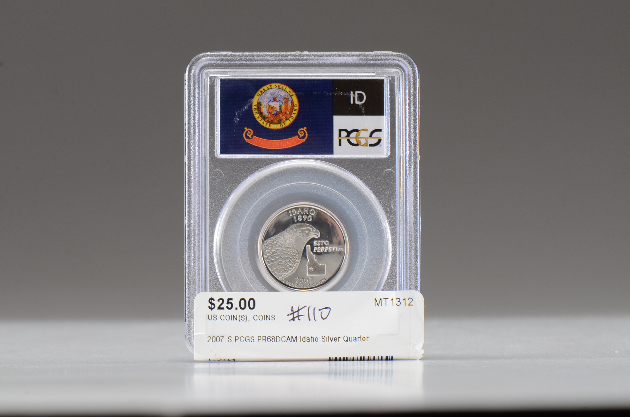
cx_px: 315
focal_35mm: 128
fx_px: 2227
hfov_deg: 16.1
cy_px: 208
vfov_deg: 10.7
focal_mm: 85
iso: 320
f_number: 14
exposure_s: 1/100
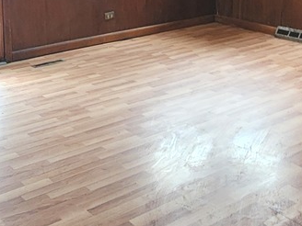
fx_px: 497
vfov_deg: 24.5
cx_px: 123
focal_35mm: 57
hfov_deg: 33.7
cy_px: 1
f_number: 2.2
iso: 400
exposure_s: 1/30
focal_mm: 2.2
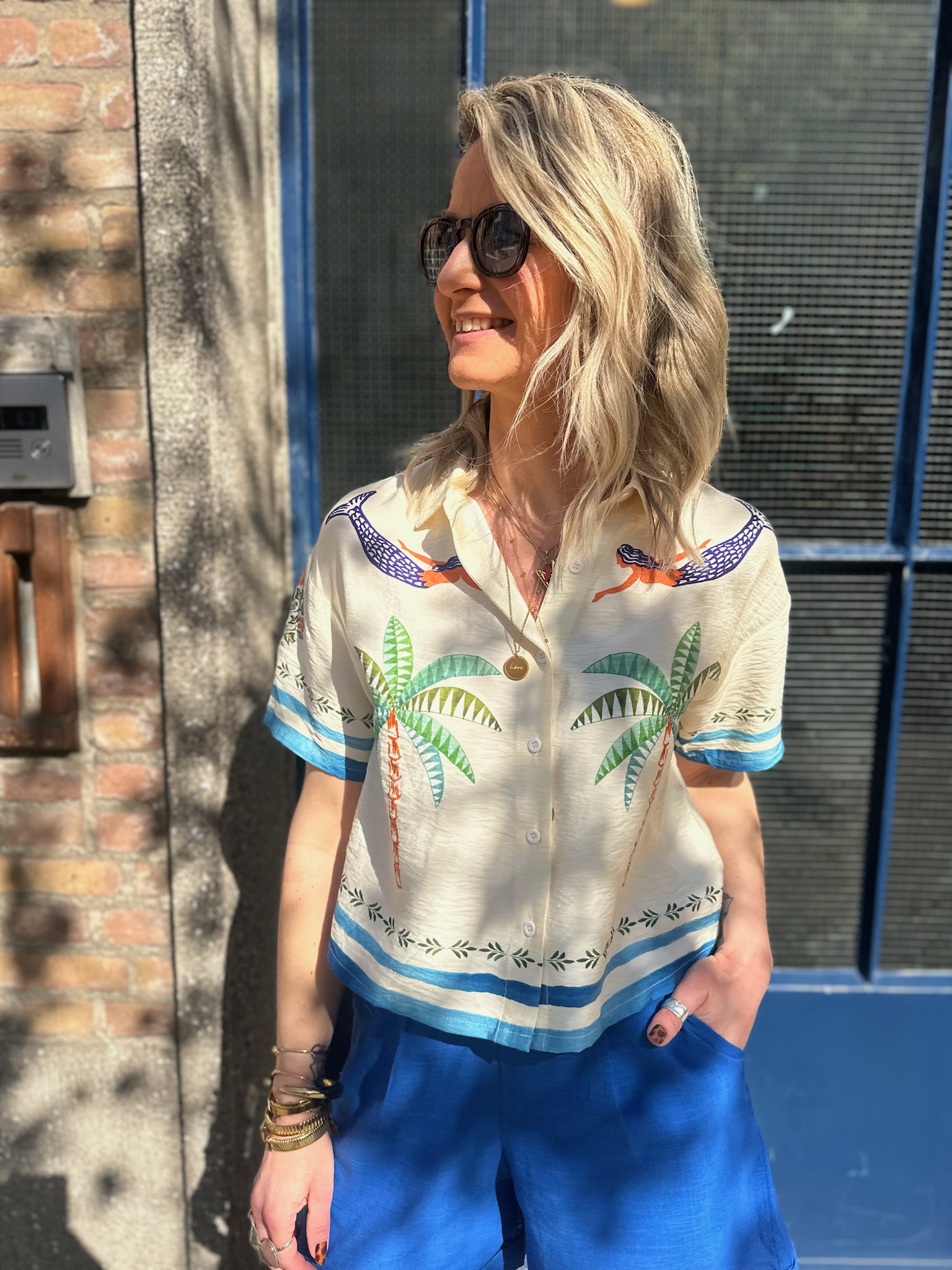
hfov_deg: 56.8
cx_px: 476
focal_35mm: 24
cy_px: 635
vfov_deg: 71.6
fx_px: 880
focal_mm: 6.86
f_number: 1.78
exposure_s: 1/5848
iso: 80
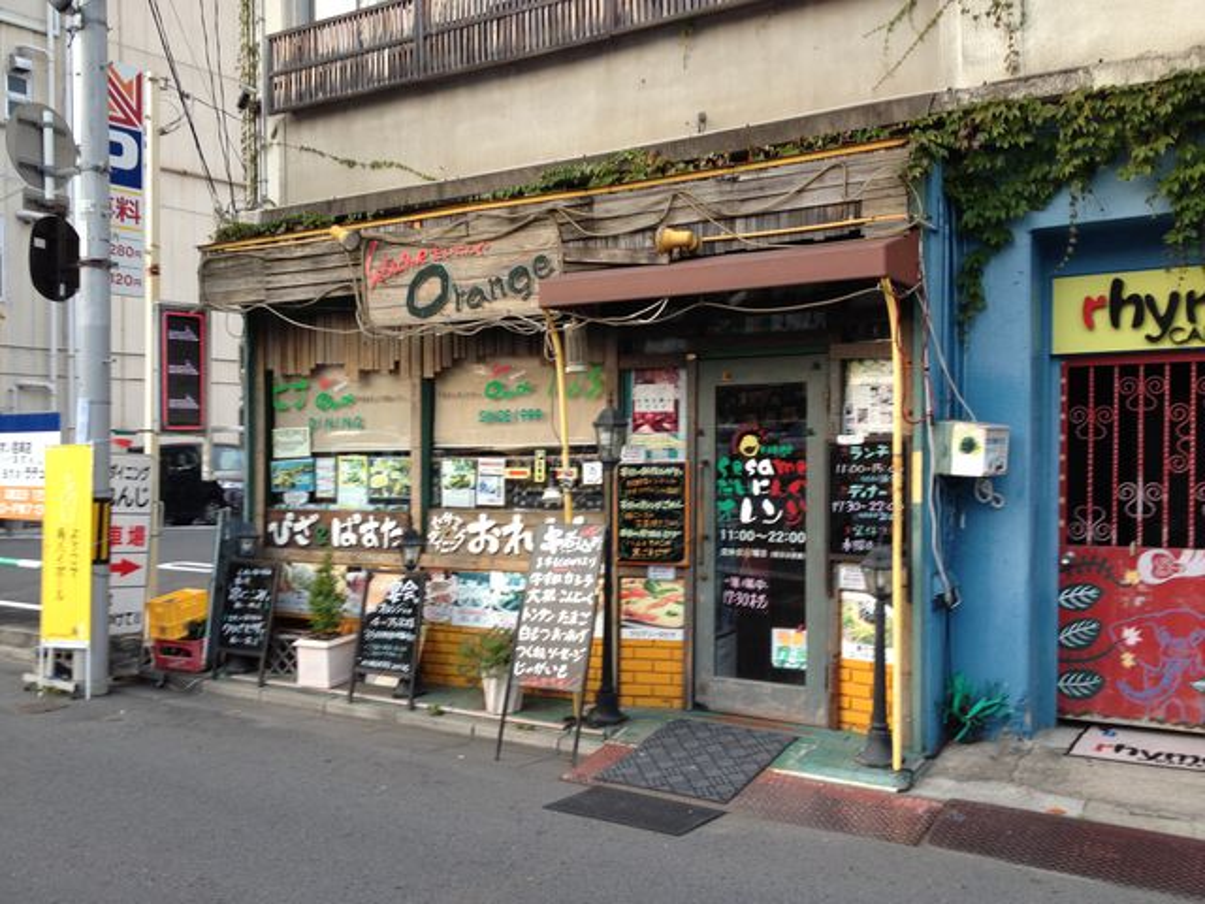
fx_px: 1218
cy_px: 452
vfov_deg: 40.7
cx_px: 602
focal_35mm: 35
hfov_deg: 52.6
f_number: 2.4
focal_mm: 4.28
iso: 50
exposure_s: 1/123
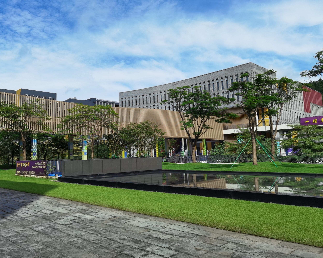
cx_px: 150
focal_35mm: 29
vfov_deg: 50.0
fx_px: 277
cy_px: 125
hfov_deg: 60.4
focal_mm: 6.71
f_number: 1.9
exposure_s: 1/10000
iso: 50
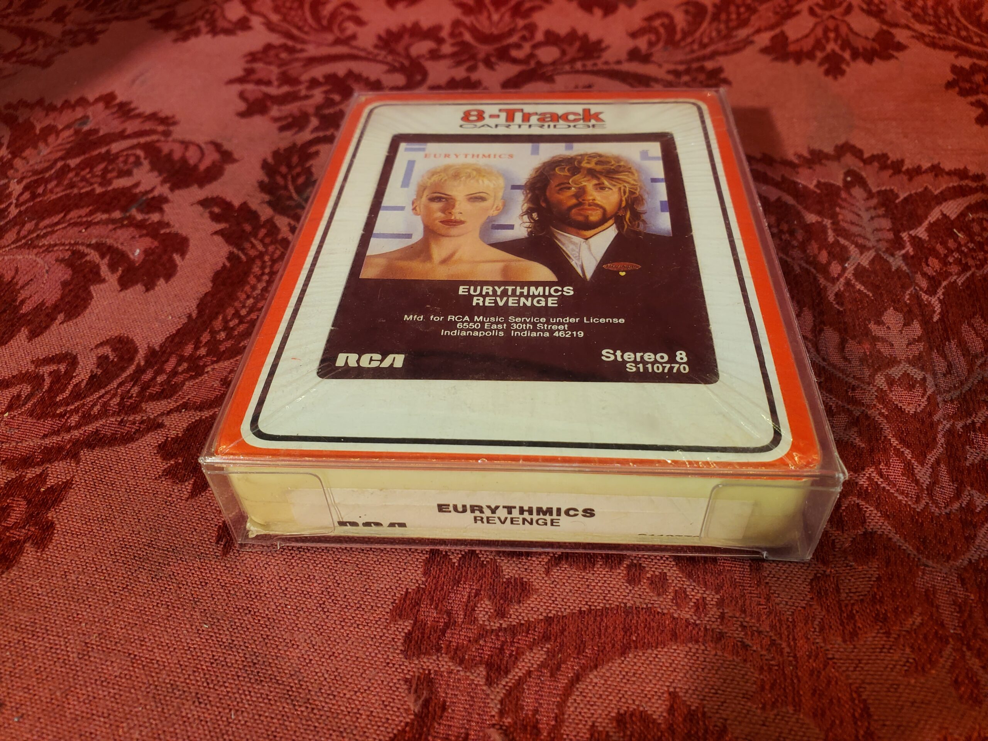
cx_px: 494
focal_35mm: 26
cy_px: 370
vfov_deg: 53.1
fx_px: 742
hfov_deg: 67.3
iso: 125
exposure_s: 1/120
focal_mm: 4.3
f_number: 2.4
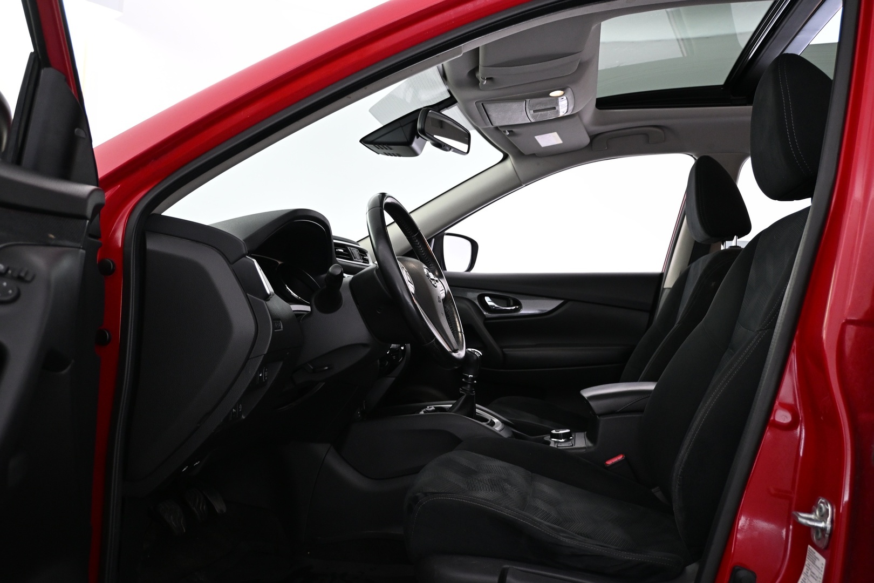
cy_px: 292
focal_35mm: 28
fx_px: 692
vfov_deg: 45.7
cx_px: 437
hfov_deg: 64.6
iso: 1100
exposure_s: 1/30
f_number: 3.8
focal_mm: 19
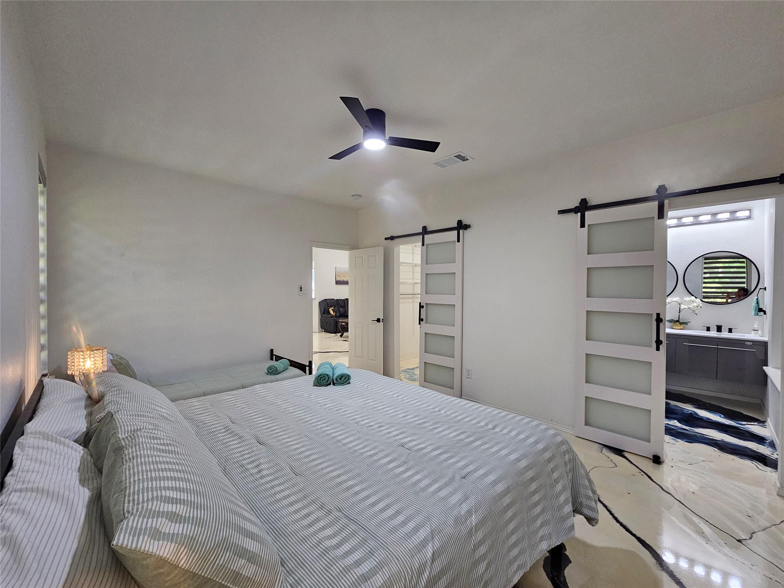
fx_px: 294
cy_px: 294
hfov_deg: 106.2
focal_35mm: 13
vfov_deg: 89.9
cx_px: 392
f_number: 2.2
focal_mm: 2.2
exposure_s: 1/60
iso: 200
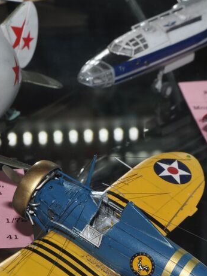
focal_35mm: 176
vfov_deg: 11.2
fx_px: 1403
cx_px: 127
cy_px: 225
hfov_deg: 8.4
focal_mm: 44
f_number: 13
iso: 200
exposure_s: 1/200
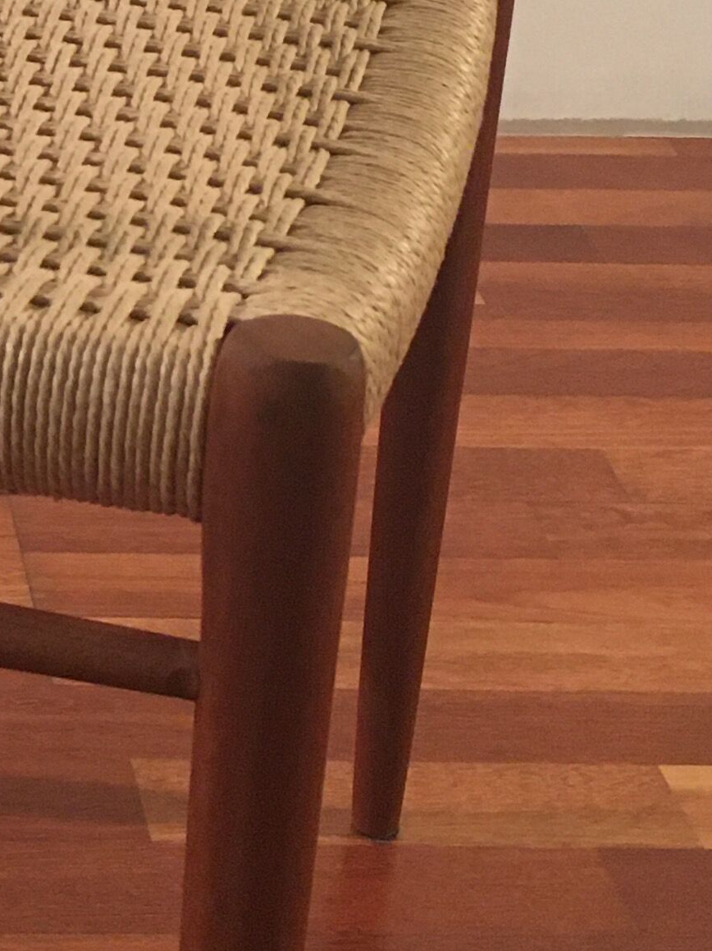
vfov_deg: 19.2
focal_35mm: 101
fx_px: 2771
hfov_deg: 14.1
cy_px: 169
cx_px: -209
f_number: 2.2
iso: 250
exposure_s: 1/33
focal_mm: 4.15
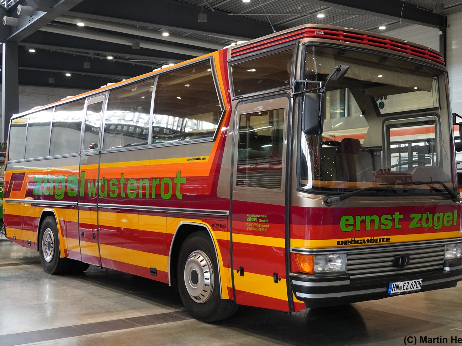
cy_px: 174
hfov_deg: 41.2
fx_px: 614
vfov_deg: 31.5
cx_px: 237
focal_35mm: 46
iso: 3200
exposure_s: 1/160
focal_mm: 28
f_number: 4.5
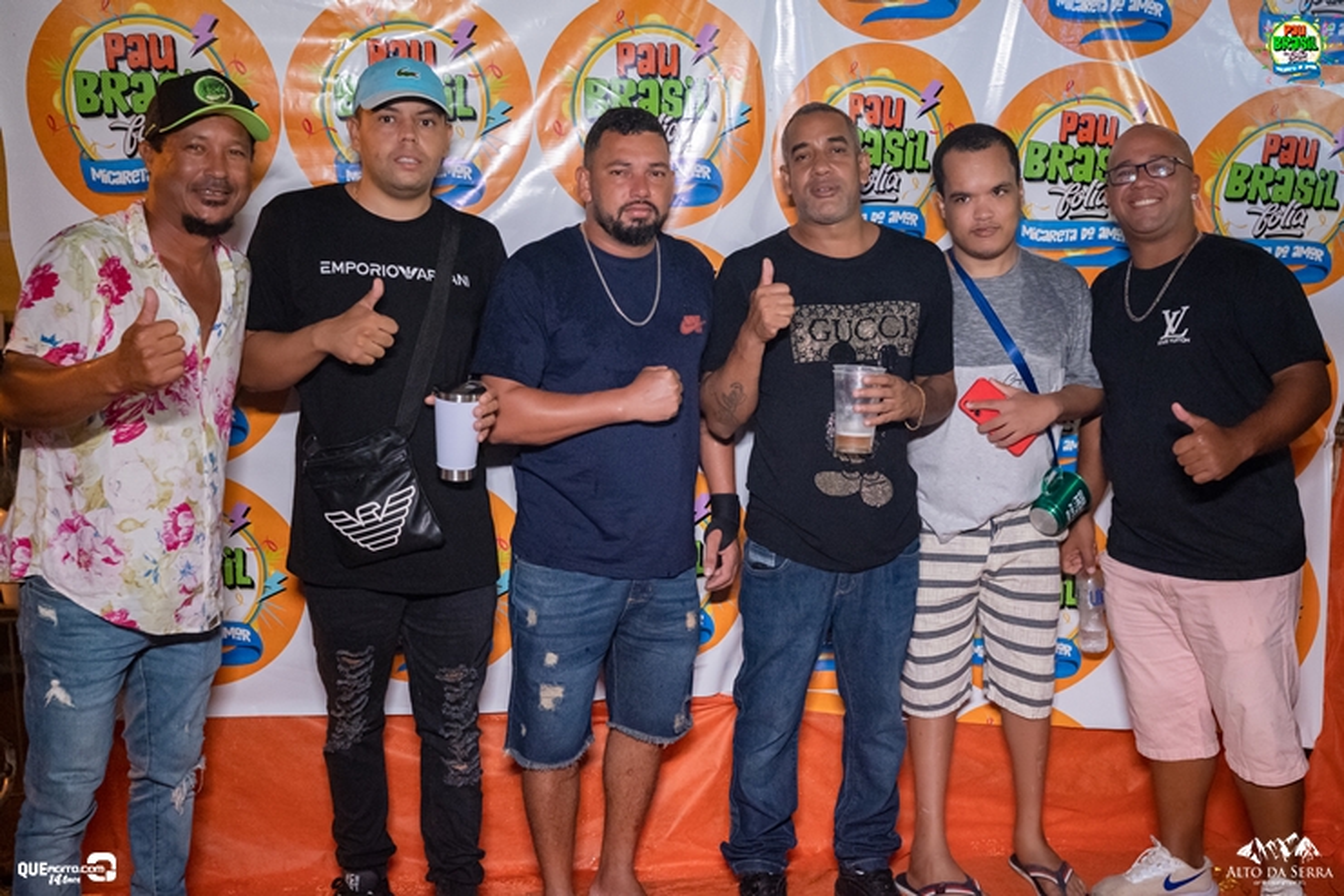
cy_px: 448
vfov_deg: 36.9
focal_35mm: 36
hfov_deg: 53.1
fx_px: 1344
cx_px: 672
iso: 2500
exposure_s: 1/125
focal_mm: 24
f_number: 2.8
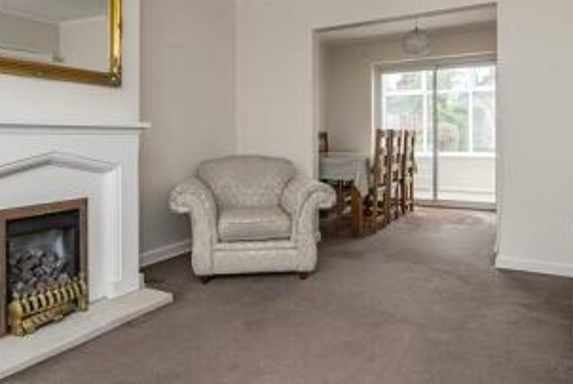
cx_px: 274
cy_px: 132
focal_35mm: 26
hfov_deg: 69.3
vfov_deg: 48.9
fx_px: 414
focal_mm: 12
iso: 320
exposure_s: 1/20
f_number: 9
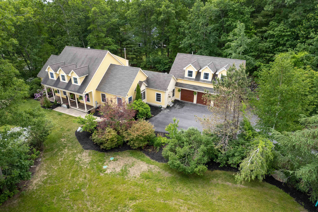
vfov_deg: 57.2
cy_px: 106
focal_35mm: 22
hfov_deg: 78.6
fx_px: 194
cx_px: 159
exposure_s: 1/400
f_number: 2.8
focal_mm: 8.38
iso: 100
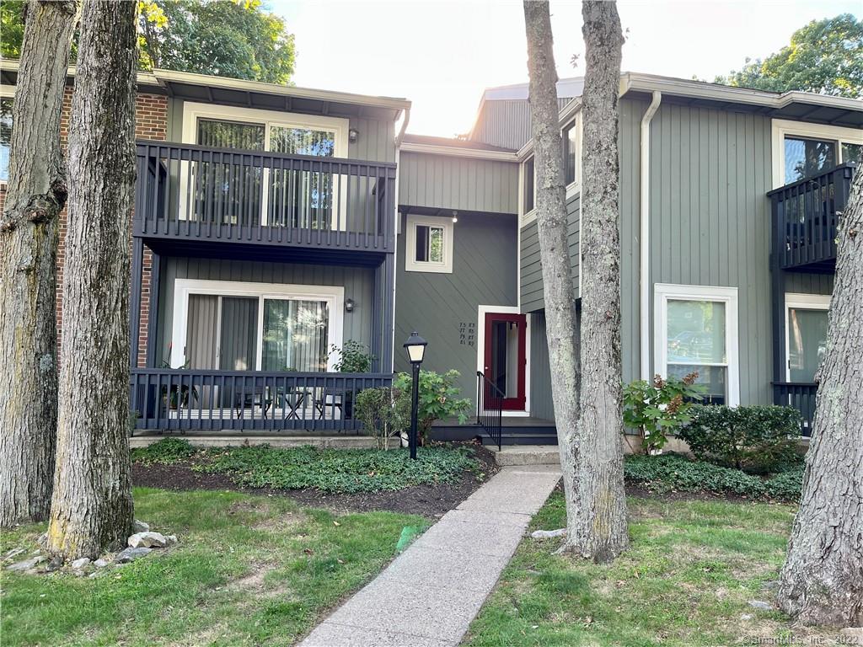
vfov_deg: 53.1
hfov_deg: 67.3
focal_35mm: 26
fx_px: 648
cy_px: 324
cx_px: 432
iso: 40
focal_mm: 5.1
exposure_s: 1/175
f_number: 1.6
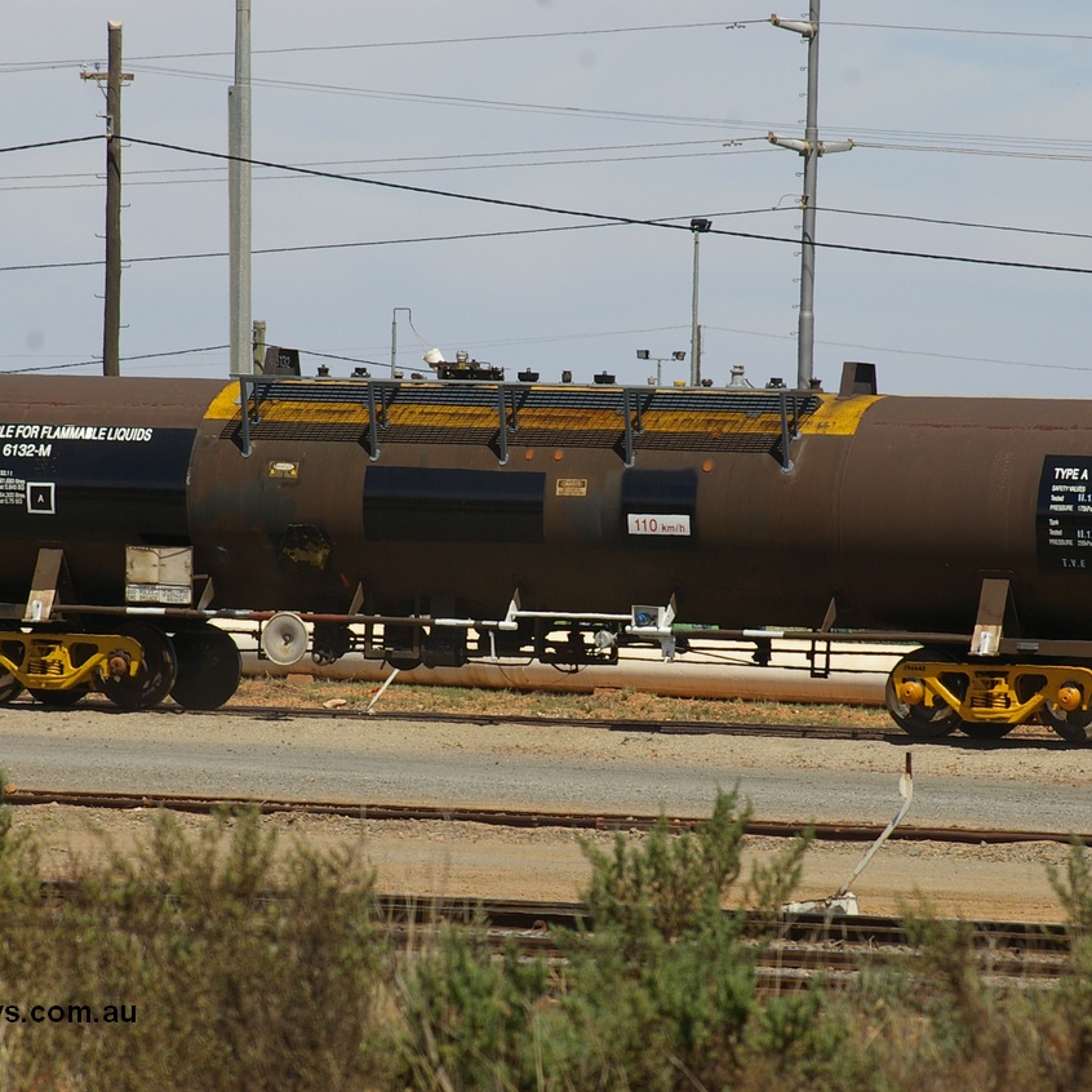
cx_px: 523
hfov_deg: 6.1
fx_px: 10315
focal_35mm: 289
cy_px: 548
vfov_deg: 6.1
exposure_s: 1/500
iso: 200
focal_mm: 150
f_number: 8
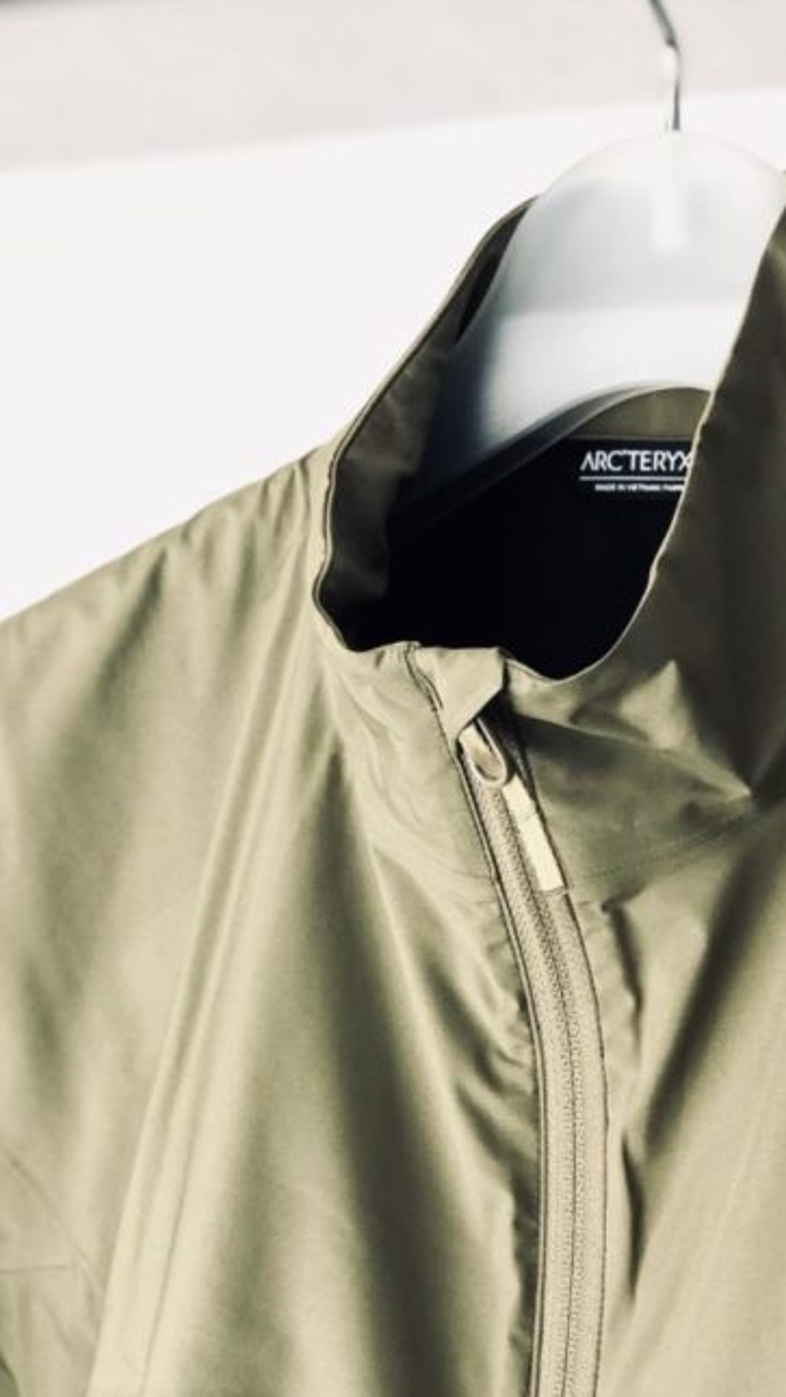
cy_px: 762
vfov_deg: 23.7
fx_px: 3333
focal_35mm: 90
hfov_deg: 13.4
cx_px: 656
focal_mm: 6
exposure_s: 1/60
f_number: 2.4
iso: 32
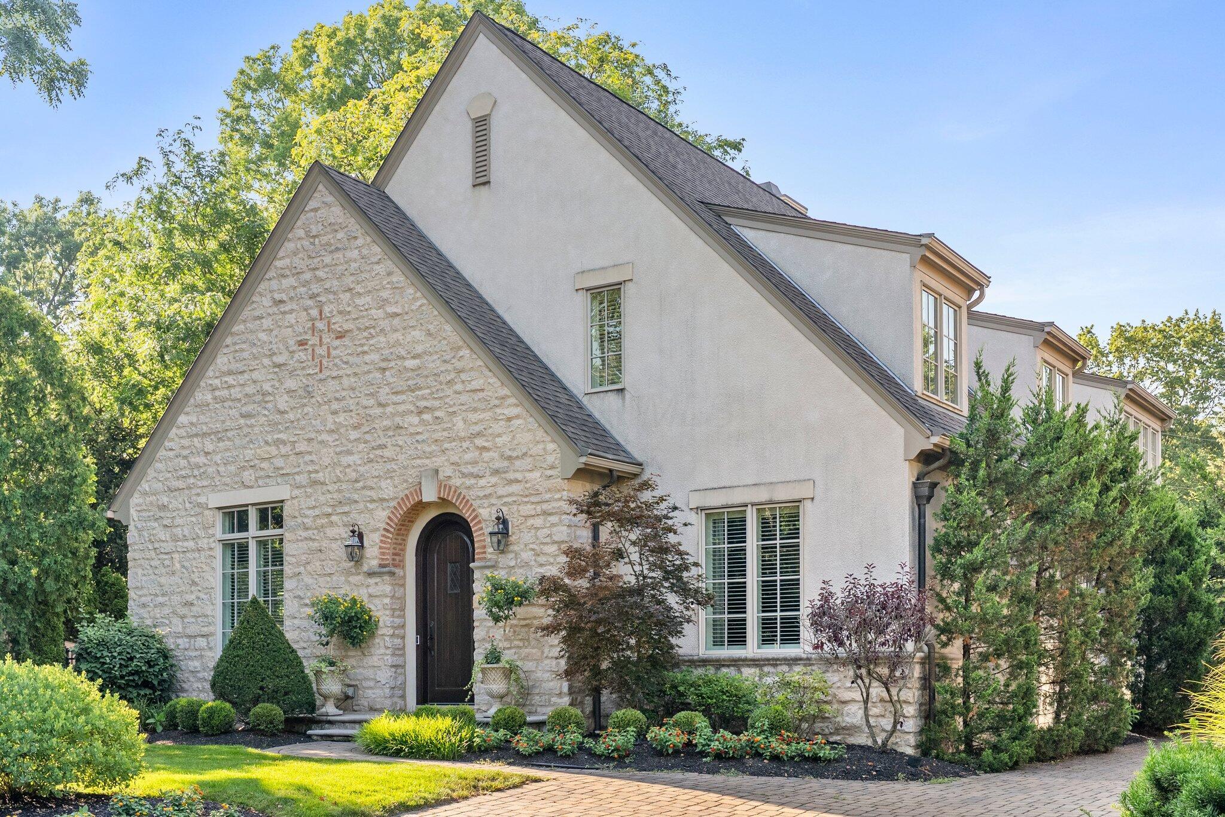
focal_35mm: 38
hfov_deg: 50.7
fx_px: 1293
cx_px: 612
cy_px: 408
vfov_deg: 35.1
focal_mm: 38
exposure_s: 1/200
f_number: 9
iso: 640
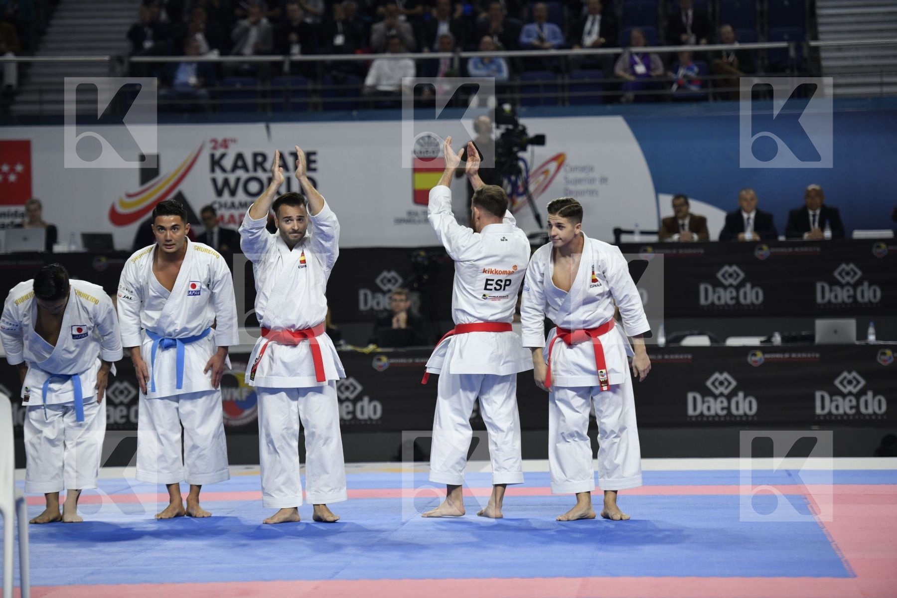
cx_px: 448
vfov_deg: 9.8
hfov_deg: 14.7
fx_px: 3488
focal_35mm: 140
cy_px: 299
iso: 800
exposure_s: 1/800
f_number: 2.8
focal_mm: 140
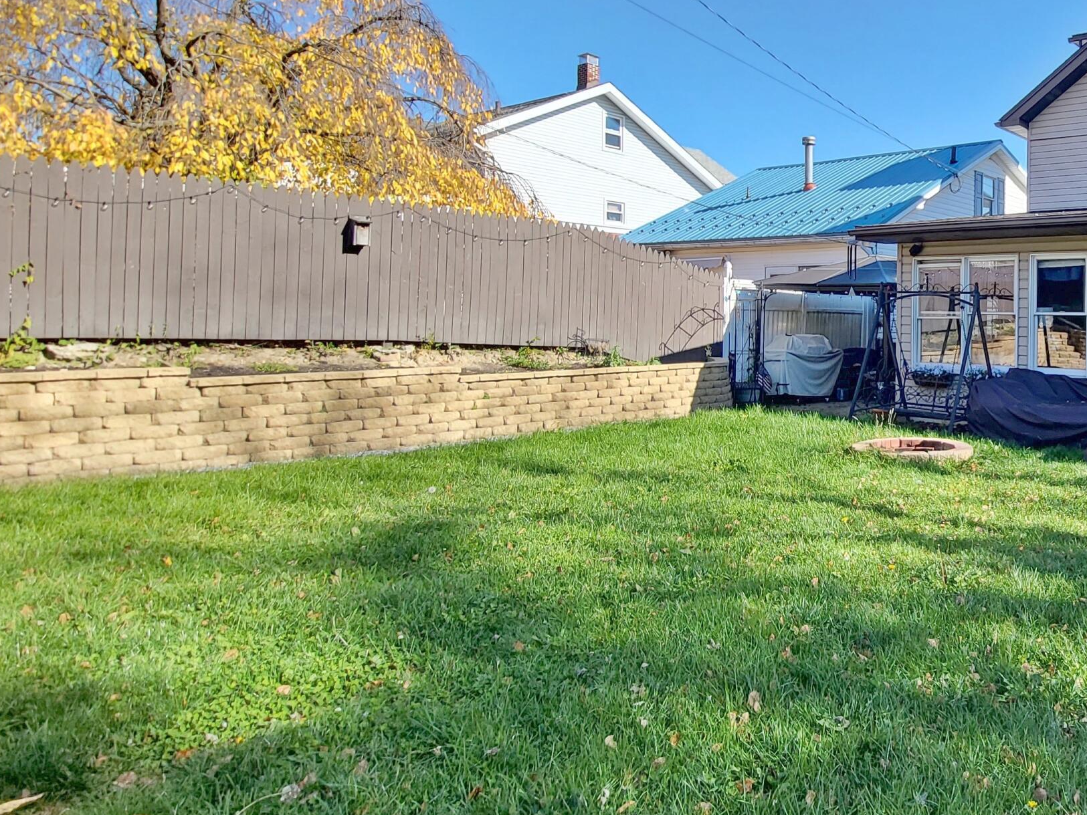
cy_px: 332
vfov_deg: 56.4
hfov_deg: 60.7
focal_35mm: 24
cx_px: 977
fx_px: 754
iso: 32
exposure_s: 1/439
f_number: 2.2
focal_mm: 1.74
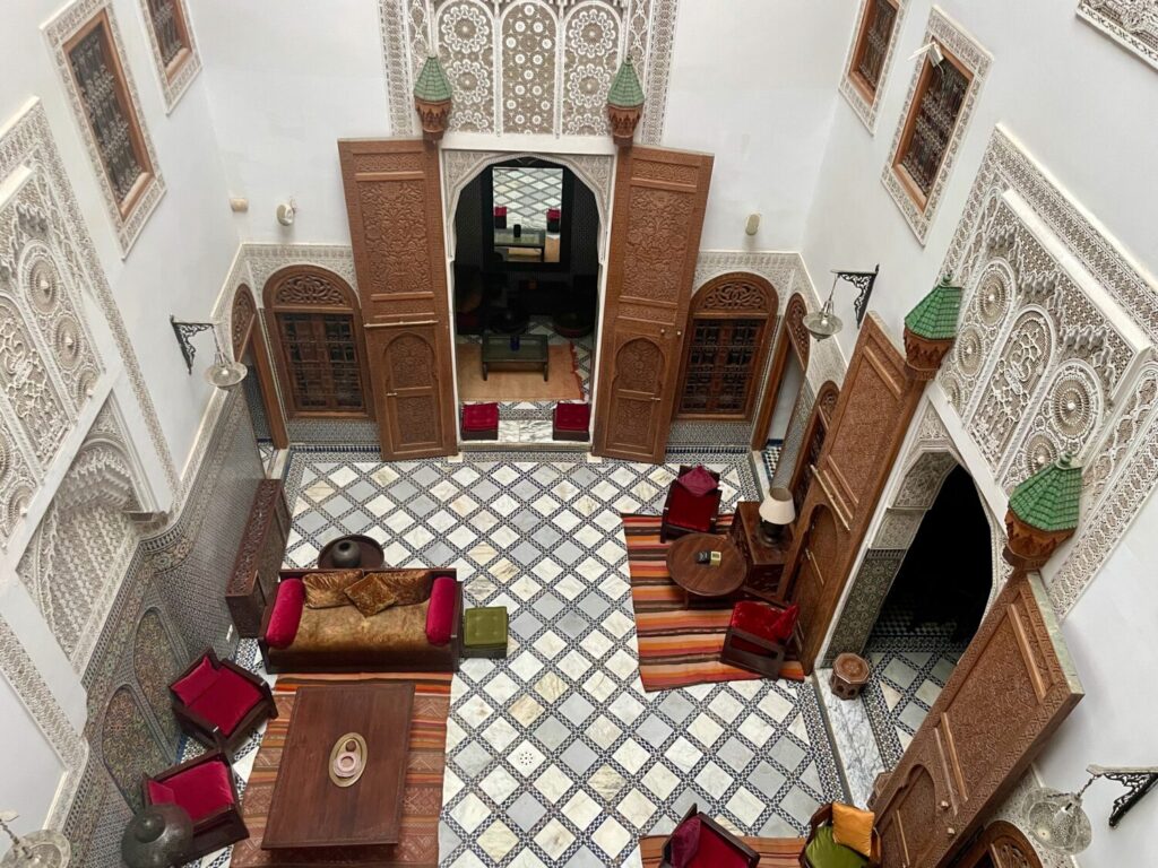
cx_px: 579
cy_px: 434
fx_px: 870
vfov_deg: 53.1
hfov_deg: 67.3
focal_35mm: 26
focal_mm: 4.2
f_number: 1.6
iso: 400
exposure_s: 1/60
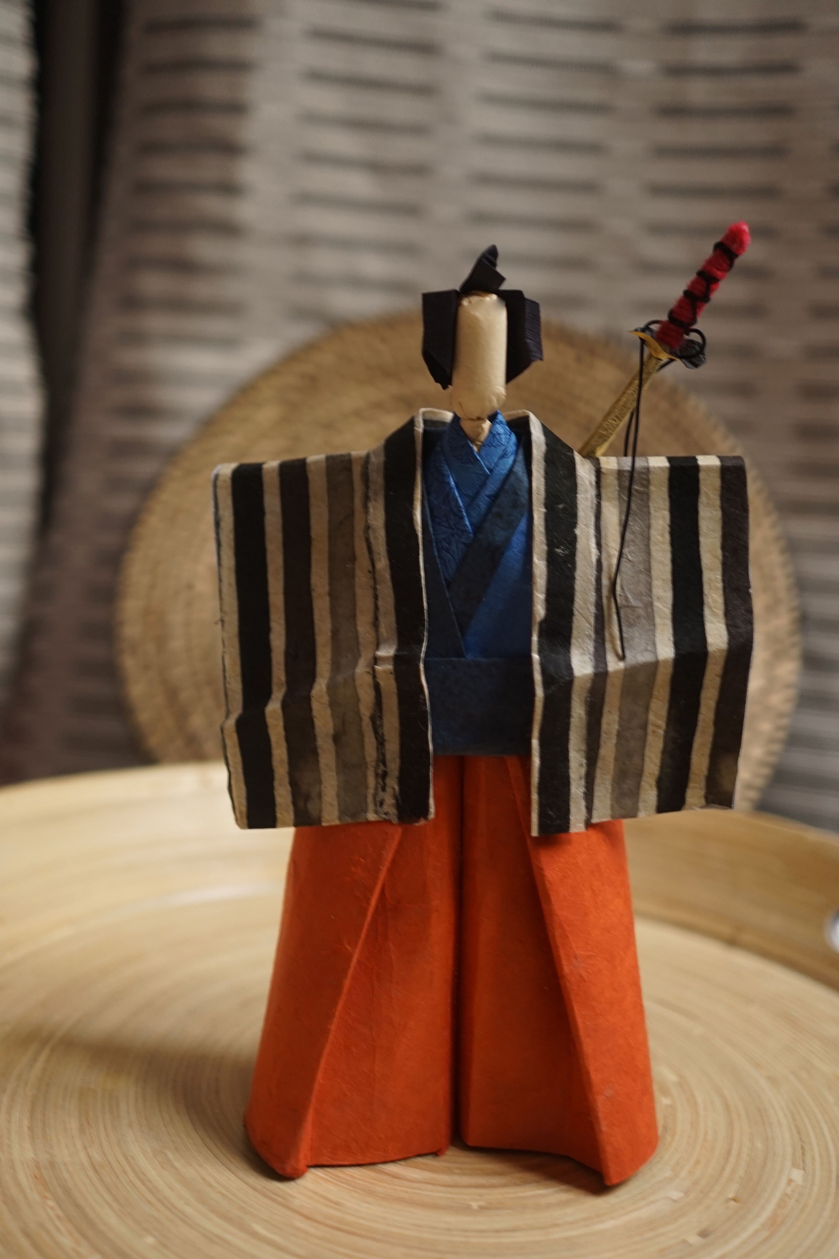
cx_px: 420
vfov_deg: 53.1
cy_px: 630
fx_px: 1258
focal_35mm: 36
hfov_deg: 36.9
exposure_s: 1/15
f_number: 1.8
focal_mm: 24
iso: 400
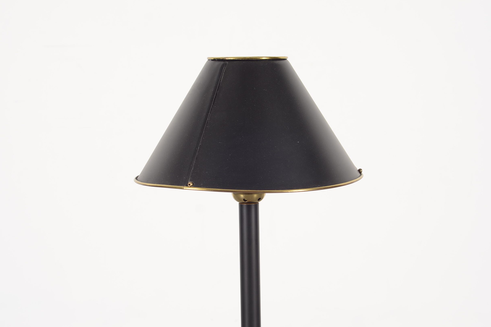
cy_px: 165
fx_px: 1036
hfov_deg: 26.7
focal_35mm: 76
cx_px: 248
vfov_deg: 17.9
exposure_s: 1/125
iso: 100
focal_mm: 50
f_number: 5.6
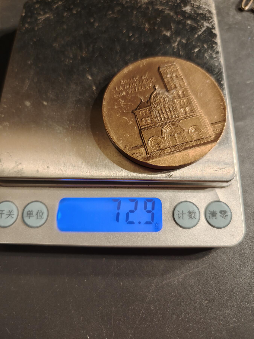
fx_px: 225
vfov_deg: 73.9
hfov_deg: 58.9
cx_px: 127
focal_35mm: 23
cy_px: 170
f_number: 1.6
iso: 250
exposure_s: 1/133
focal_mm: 6.06
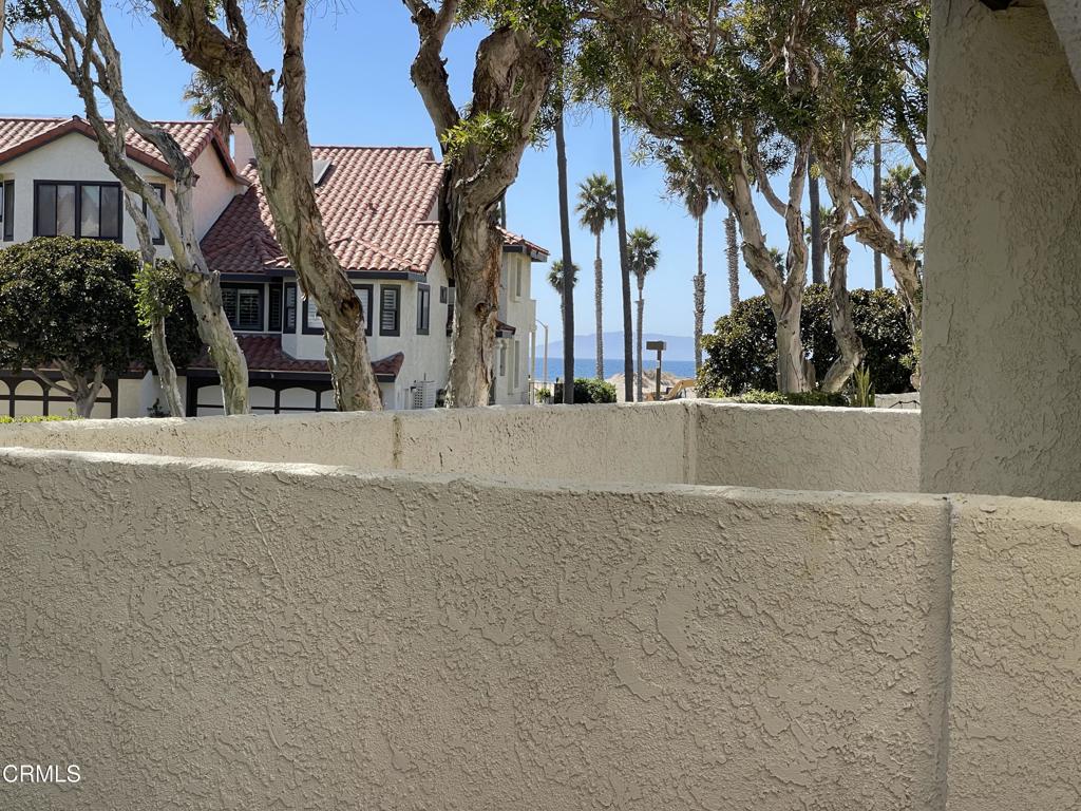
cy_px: 406
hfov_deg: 30.3
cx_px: 540
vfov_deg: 22.9
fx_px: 1999
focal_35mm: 64
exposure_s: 1/592
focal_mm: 7.5
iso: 20
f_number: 2.2
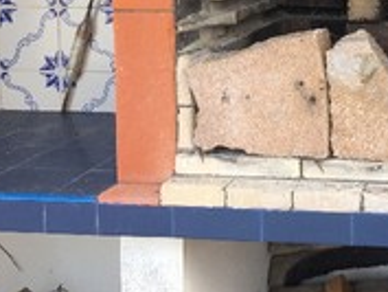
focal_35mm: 82
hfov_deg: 22.3
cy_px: -14
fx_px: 920
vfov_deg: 17.5
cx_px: 443
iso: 32
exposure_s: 1/100
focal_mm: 4.15
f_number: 2.2
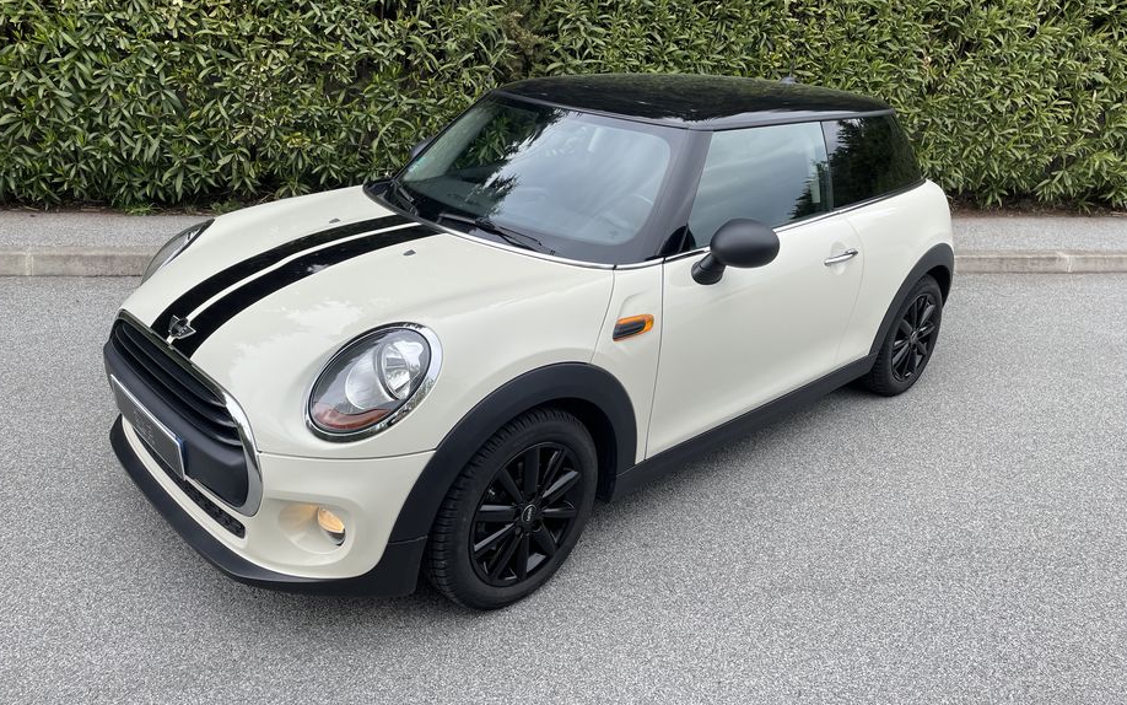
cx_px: 558
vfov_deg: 44.4
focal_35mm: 28
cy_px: 292
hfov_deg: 66.5
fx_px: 860
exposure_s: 1/1159
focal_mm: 4.2
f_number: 1.6
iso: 32
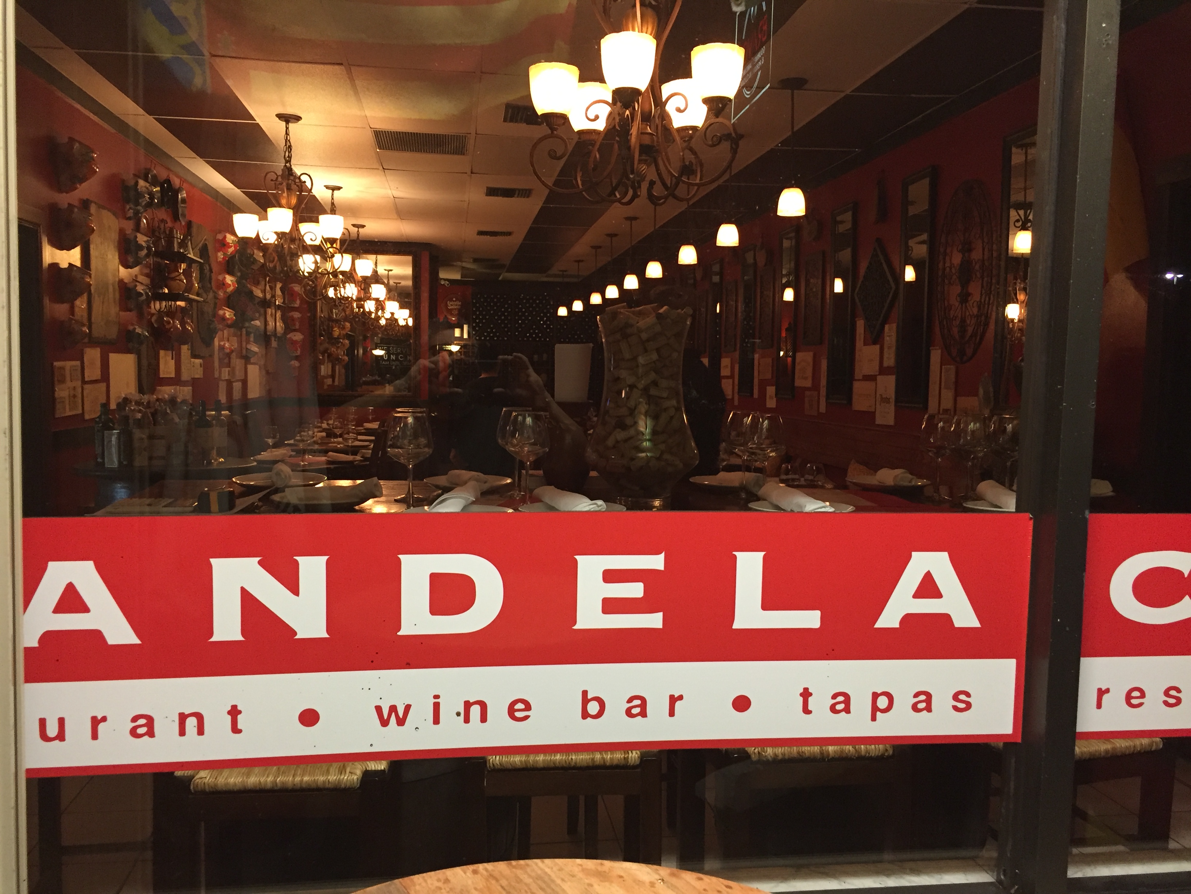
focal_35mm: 29
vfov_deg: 48.2
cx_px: 596
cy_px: 447
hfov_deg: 61.7
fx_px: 998
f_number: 2.2
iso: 160
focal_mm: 4.15
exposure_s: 1/30
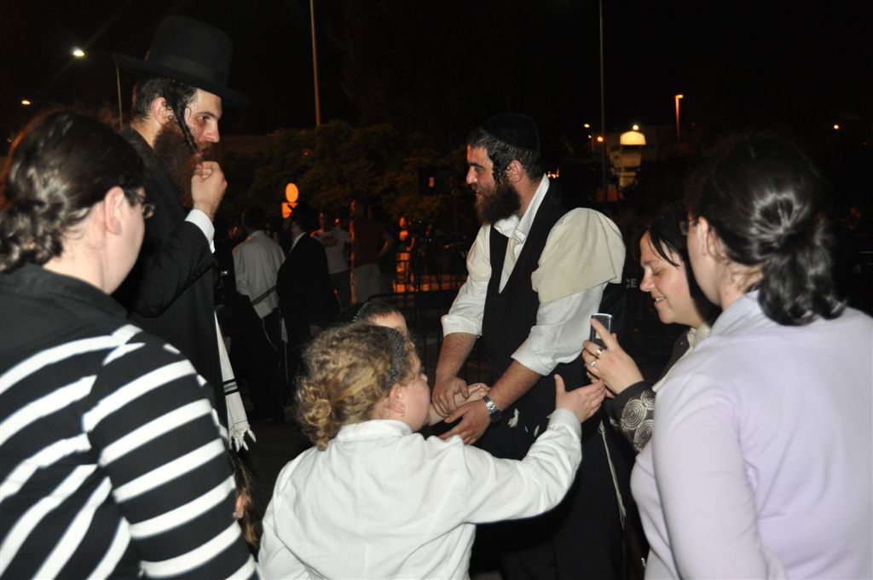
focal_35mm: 48
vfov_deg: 28.0
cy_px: 290
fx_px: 1163
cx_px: 436
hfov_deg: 41.2
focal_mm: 32
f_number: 4.2
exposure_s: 1/60
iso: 800
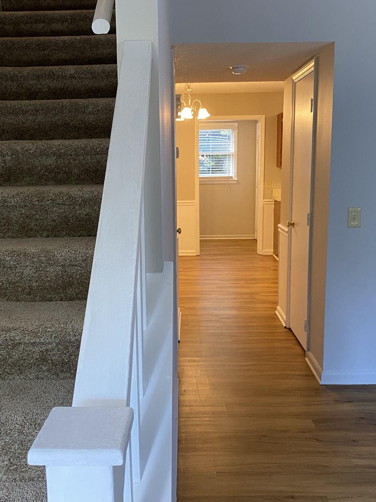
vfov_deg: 52.6
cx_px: 174
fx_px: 507
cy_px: 249
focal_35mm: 35
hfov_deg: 40.7
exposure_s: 1/60
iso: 250
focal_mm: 4.25
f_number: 1.8
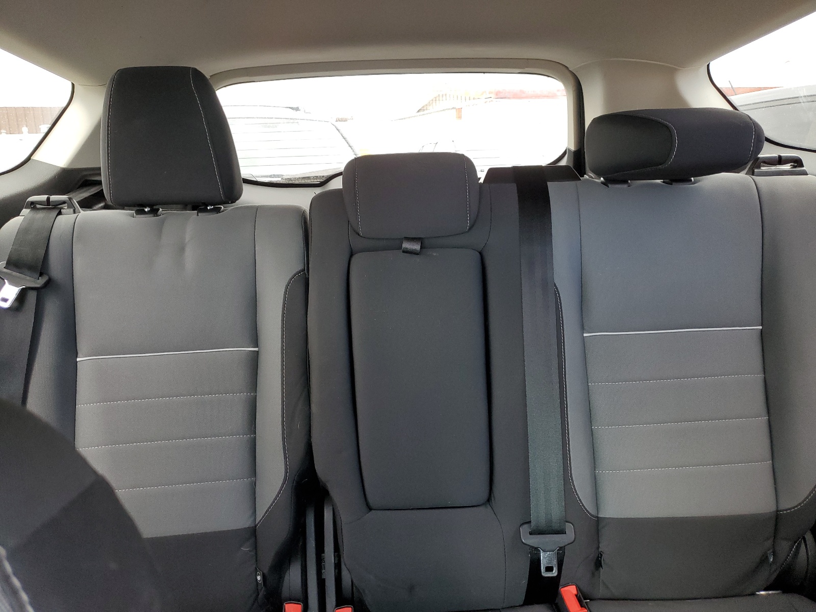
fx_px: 613
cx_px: 408
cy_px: 306
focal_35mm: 26
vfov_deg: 53.1
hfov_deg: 67.3
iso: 96
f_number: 1.5
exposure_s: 1/120
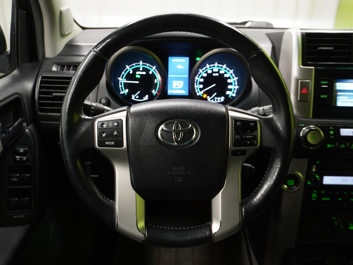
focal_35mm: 33
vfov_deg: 42.9
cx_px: 177
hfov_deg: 55.4
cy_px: 134
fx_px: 337
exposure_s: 1/30
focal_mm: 20
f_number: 4
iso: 1000
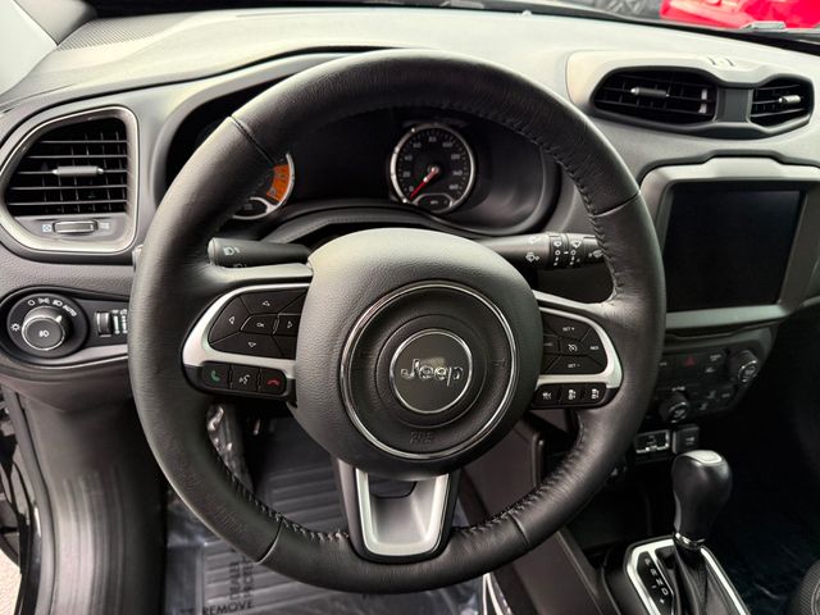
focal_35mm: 24
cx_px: 410
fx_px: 569
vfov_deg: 56.8
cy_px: 308
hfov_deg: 71.6
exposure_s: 1/73
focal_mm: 6.76
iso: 200
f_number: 1.78
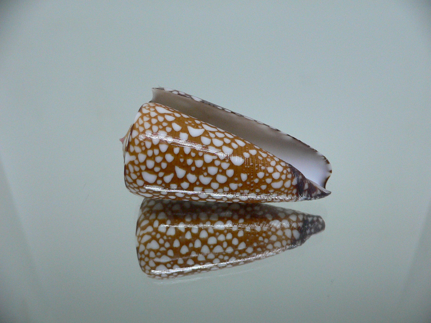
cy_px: 162
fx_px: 436
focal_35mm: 35
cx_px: 216
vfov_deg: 40.7
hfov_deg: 52.6
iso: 200
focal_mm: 4.6
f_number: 2.8
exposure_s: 1/60
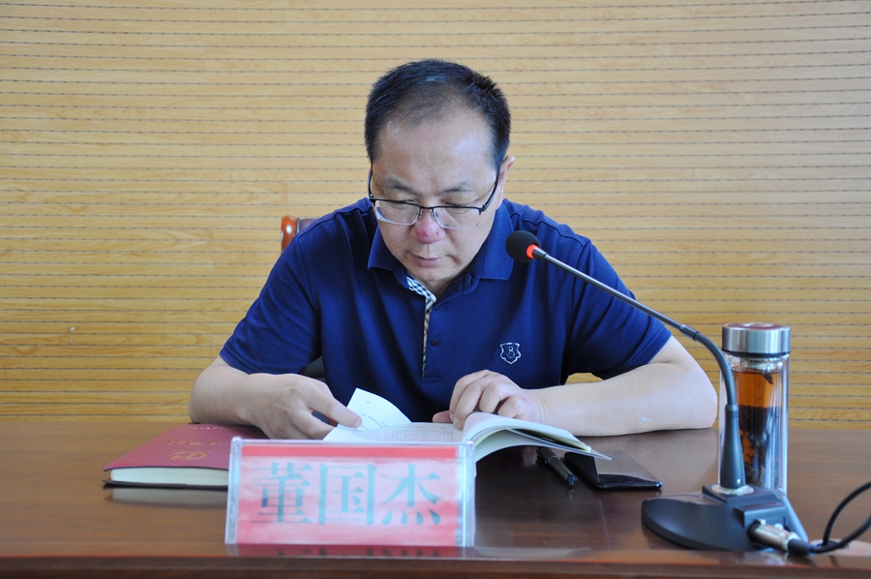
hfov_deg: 38.9
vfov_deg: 26.4
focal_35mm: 51
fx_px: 1233
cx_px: 436
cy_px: 290
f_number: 4.2
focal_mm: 34
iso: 400
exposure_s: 1/15
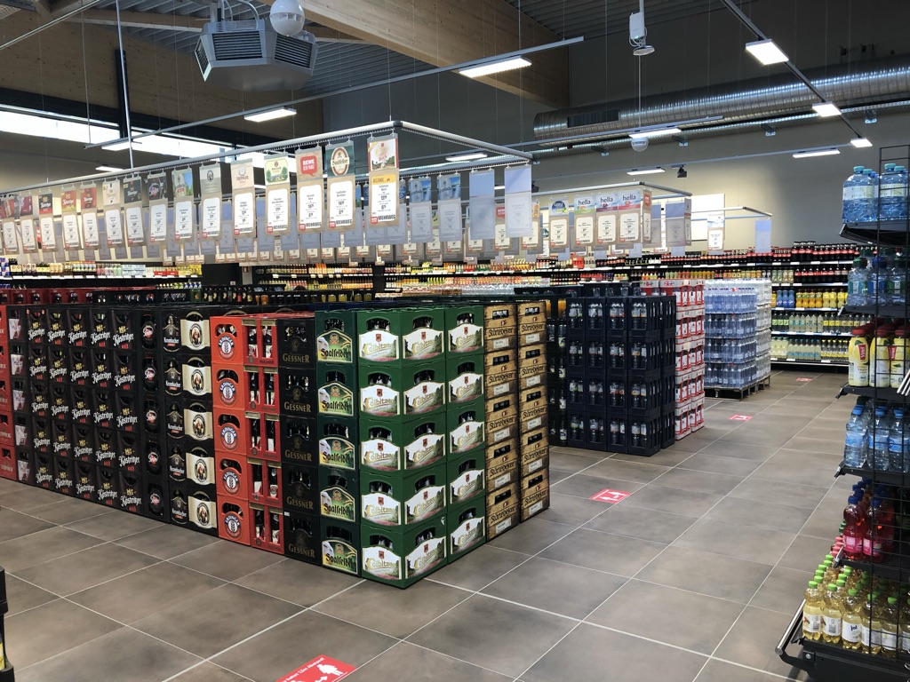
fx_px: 736
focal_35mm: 28
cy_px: 341
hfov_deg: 63.4
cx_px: 455
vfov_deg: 49.7
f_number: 1.8
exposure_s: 1/33
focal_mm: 4
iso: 32
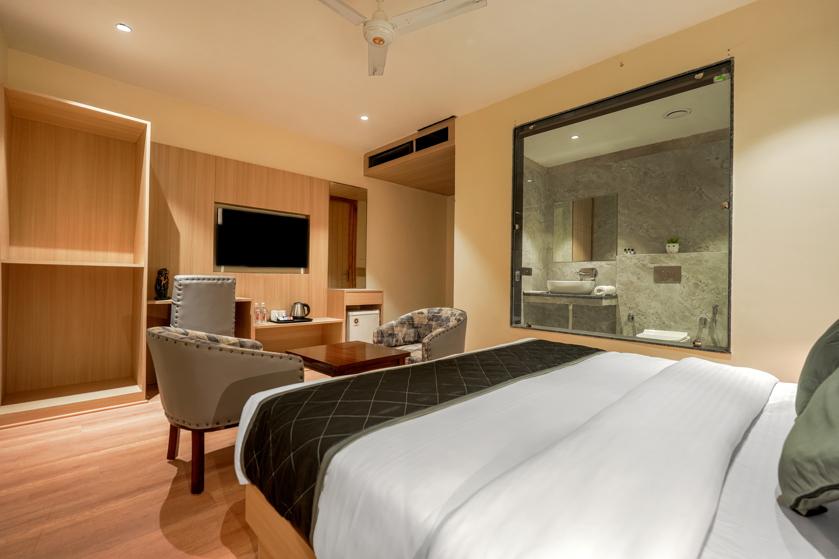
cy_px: 280
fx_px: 373
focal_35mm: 16
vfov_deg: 73.7
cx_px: 420
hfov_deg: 96.7
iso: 640
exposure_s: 1/13
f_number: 4
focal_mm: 16
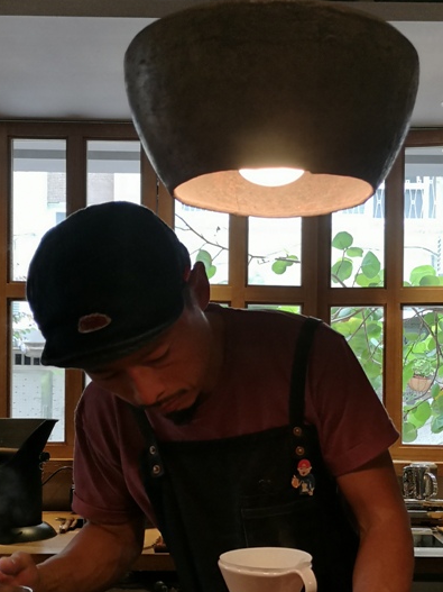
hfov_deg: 32.7
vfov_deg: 42.4
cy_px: 395
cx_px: 277
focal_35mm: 44
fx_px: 751
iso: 100
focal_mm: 3.95
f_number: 1.8
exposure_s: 1/120
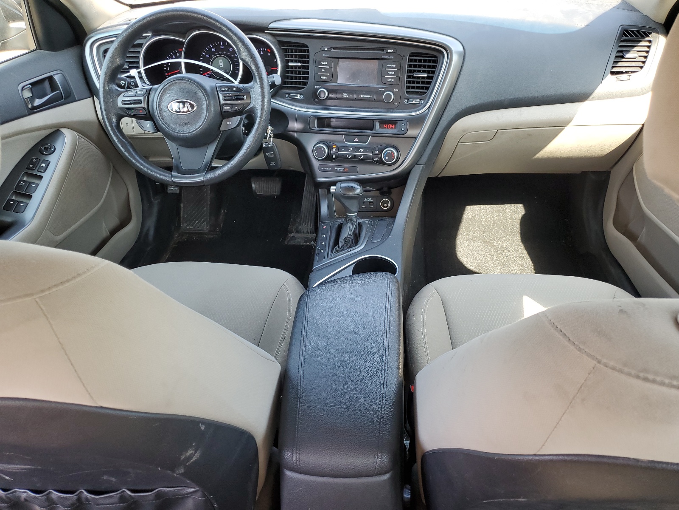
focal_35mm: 26
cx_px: 340
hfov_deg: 67.3
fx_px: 510
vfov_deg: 53.1
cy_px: 255
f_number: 1.5
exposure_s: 1/120
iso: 63
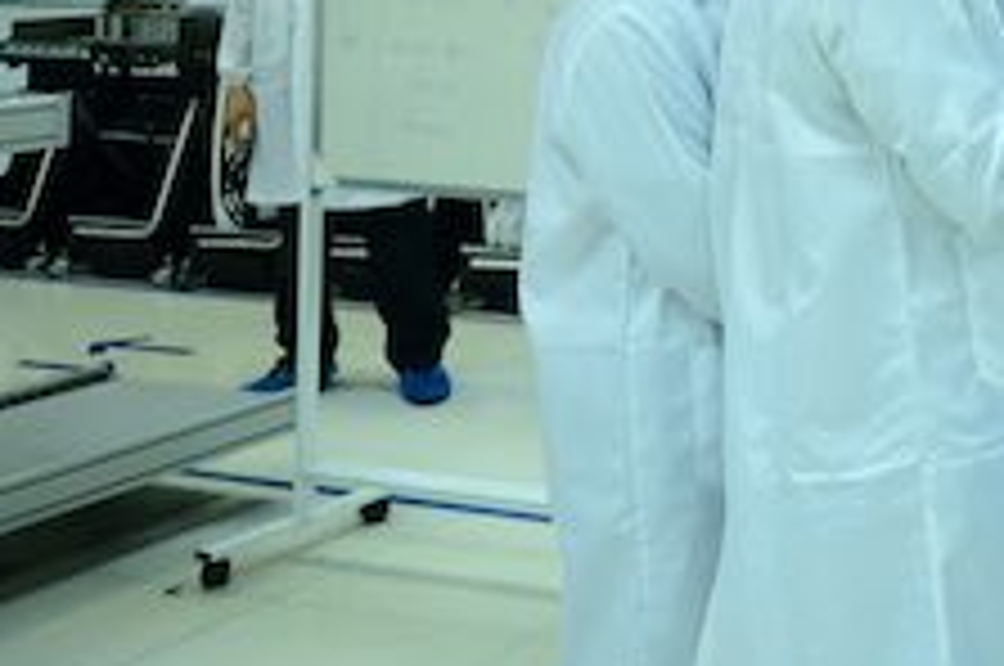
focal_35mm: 71
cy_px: -164
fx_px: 1977
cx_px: 1342
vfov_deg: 18.0
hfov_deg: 24.5
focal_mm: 24
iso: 2000
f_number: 2.8
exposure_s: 1/250
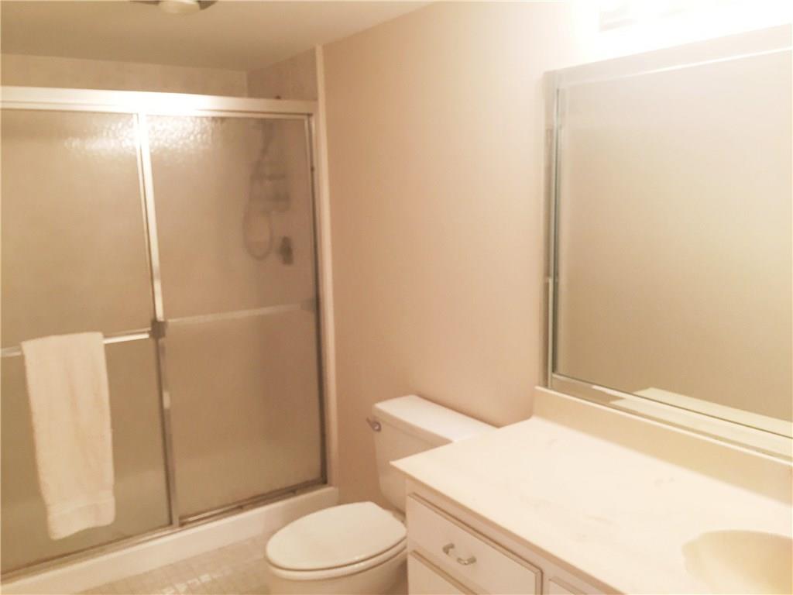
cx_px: 396
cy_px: 298
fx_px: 664
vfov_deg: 48.2
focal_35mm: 29
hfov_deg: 61.7
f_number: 2.2
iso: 100
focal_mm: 4.15
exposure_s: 1/30
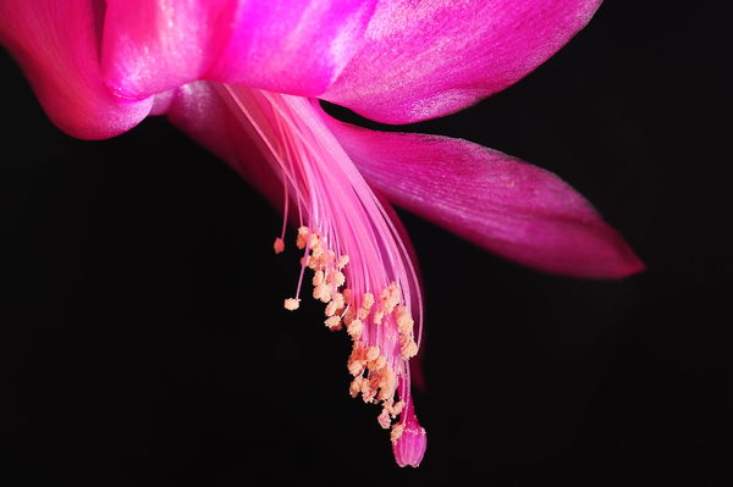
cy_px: 244
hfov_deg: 17.1
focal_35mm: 120
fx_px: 2441
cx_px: 366
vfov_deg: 11.4
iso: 400
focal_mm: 120
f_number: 18
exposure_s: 1/250
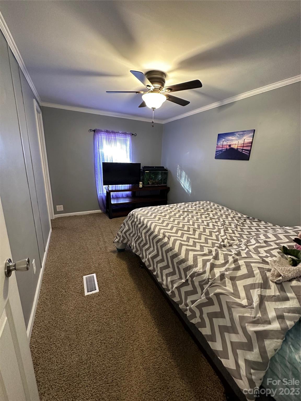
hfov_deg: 85.7
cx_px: 150
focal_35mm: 14
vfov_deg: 102.1
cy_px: 200
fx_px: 162
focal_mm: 2.22
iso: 640
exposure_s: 1/60
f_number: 2.2
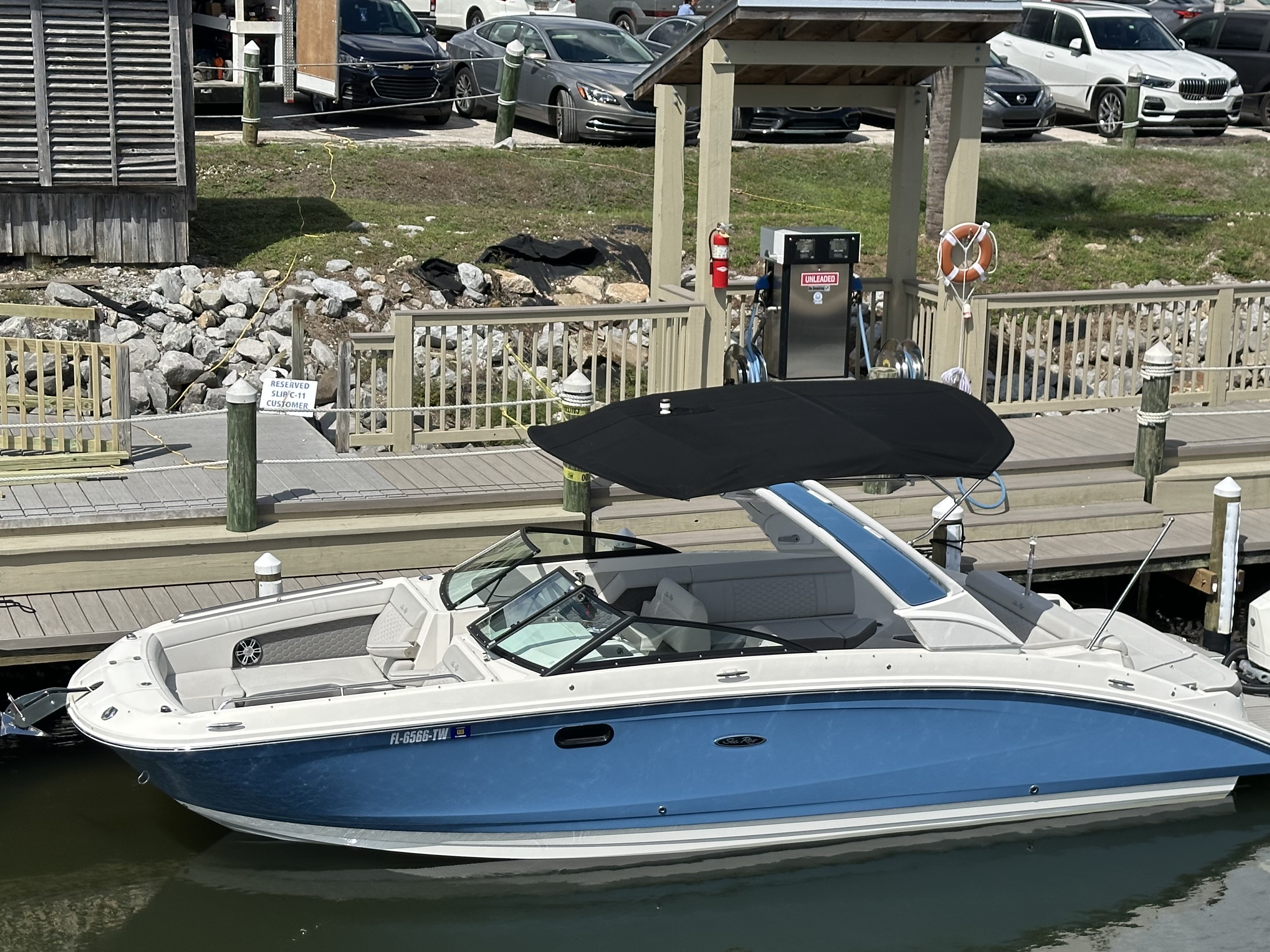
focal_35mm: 63
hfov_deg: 30.7
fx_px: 2311
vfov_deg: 23.3
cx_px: 711
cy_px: 532
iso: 64
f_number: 1.78
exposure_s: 1/6623
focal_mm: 6.86
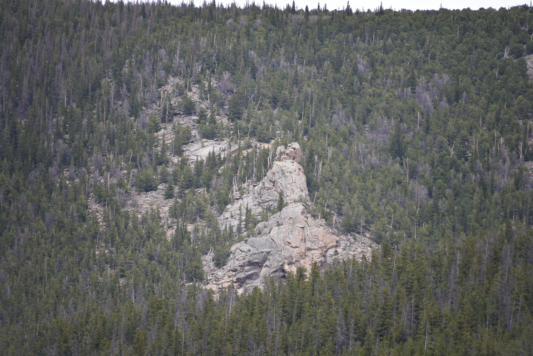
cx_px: 266
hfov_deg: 6.9
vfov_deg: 4.6
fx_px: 4442
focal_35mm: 300
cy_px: 178
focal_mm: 300
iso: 360
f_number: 5.6
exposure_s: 1/640
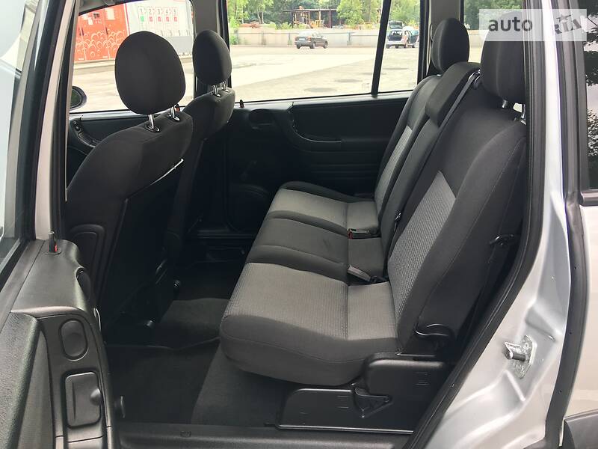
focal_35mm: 29
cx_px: 299
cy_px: 224
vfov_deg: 48.2
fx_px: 501
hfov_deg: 61.7
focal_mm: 4.2
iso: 32
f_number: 2.2
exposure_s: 1/100
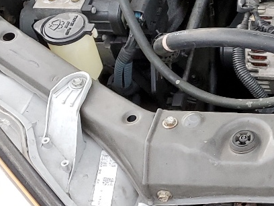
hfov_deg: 16.2
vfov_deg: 14.4
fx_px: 807
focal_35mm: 102
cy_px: 19
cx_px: 498
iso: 82
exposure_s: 1/120
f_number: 1.5
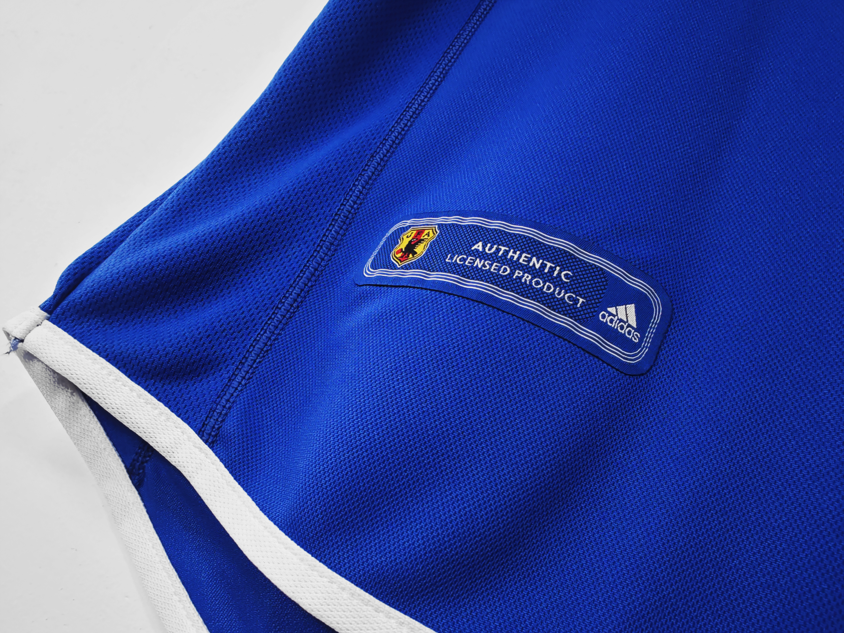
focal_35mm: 23
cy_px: 316
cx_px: 422
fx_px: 561
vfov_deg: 58.9
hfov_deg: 73.9
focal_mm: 2.59
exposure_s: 1/100
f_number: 2.2
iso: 117
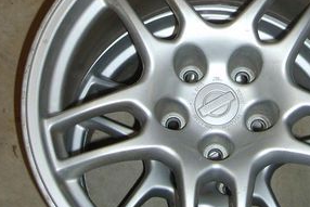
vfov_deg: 13.3
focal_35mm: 100
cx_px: 230
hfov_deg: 20.3
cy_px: -39
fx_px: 862
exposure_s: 1/45
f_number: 3
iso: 100
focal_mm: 7.2
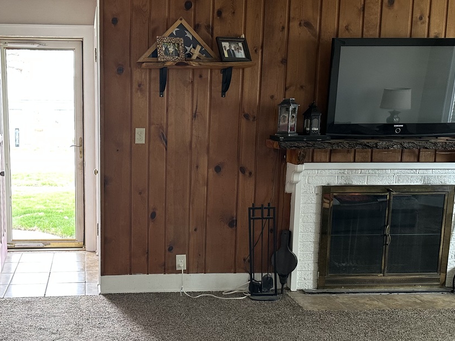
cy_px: 192
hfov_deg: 43.5
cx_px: 118
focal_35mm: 42
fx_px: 552
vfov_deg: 34.3
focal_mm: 6.86
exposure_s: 1/120
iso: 200
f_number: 1.78
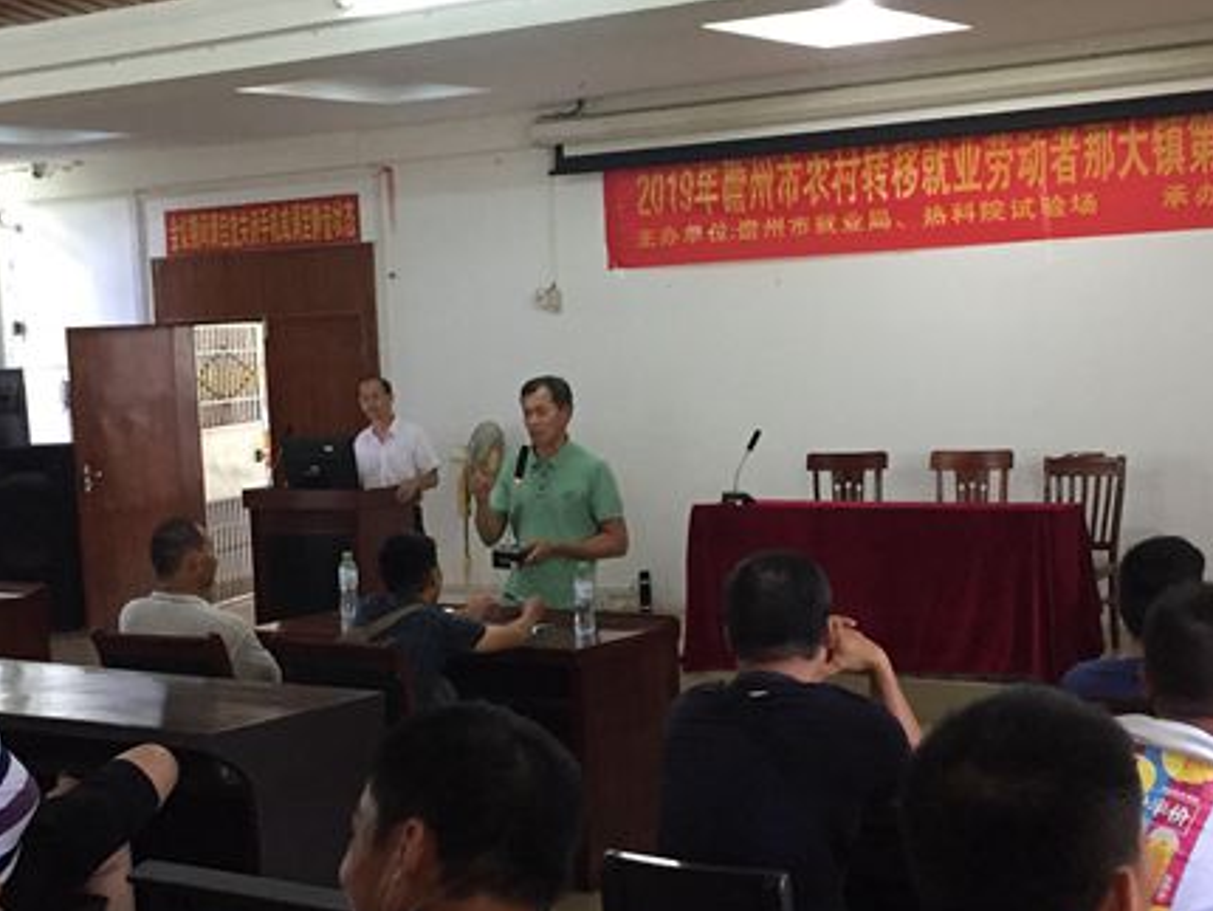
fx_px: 2034
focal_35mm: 58
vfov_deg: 25.2
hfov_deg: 33.2
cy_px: 498
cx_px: 598
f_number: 2.2
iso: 250
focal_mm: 4.15
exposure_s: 1/33
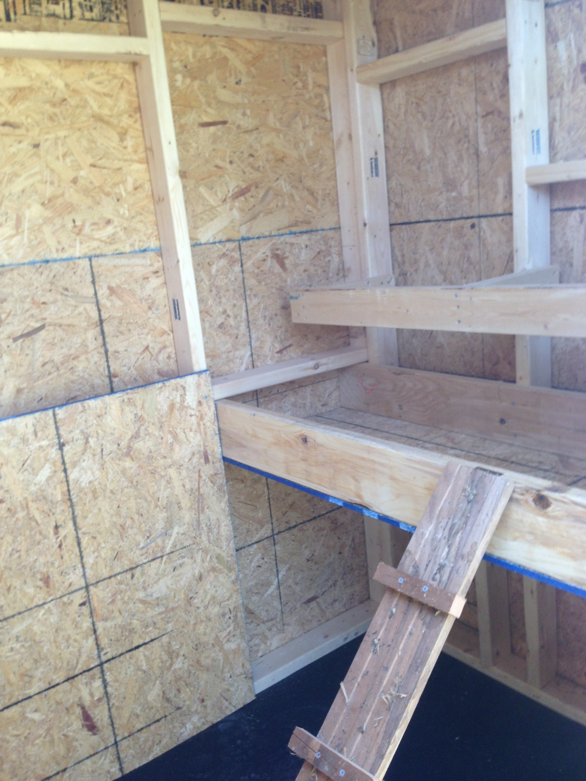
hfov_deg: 42.9
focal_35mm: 33
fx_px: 745
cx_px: 293
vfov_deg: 55.4
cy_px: 390
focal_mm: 4.12
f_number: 2.4
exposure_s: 1/40
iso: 64
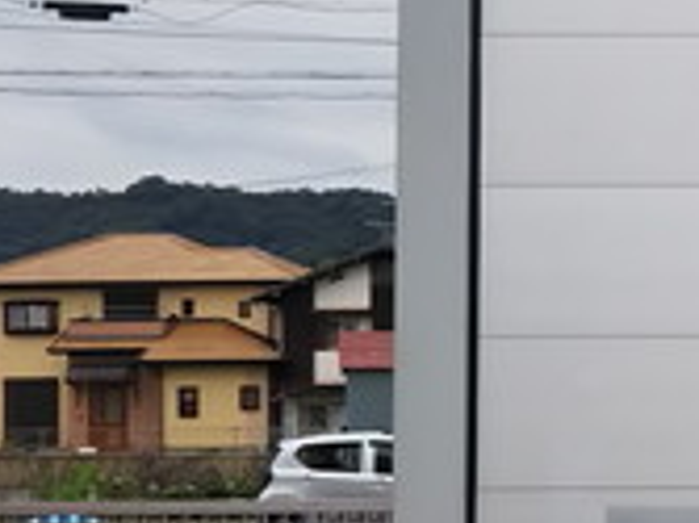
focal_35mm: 115
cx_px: 1046
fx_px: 2321
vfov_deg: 12.8
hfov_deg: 15.8
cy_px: 364
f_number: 2.2
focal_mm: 4
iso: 20
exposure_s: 1/886
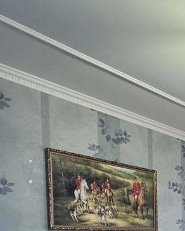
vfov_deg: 34.3
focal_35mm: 47
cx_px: 269
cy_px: 253
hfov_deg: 25.3
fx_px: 322
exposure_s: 1/50
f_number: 2.2
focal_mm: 2.22
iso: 160
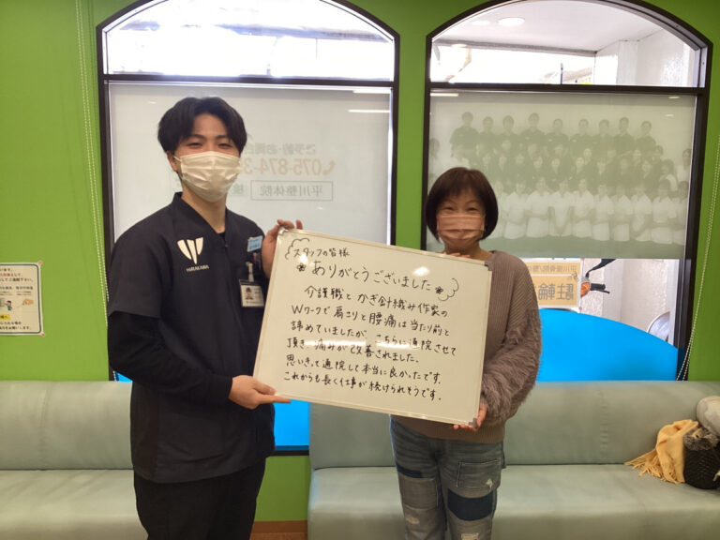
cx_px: 360
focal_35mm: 31
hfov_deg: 58.4
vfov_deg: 45.4
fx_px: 645
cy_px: 270
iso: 125
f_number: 2.4
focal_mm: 3.3
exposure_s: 1/60
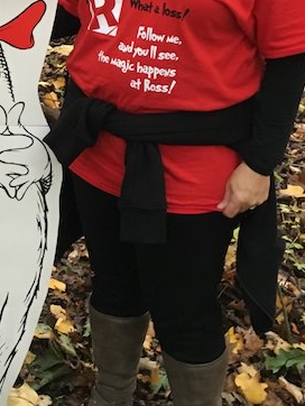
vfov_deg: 23.2
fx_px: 962
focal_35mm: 82
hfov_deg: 17.1
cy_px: 37
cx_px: -75
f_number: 2.2
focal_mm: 4.15
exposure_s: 1/30
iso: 125
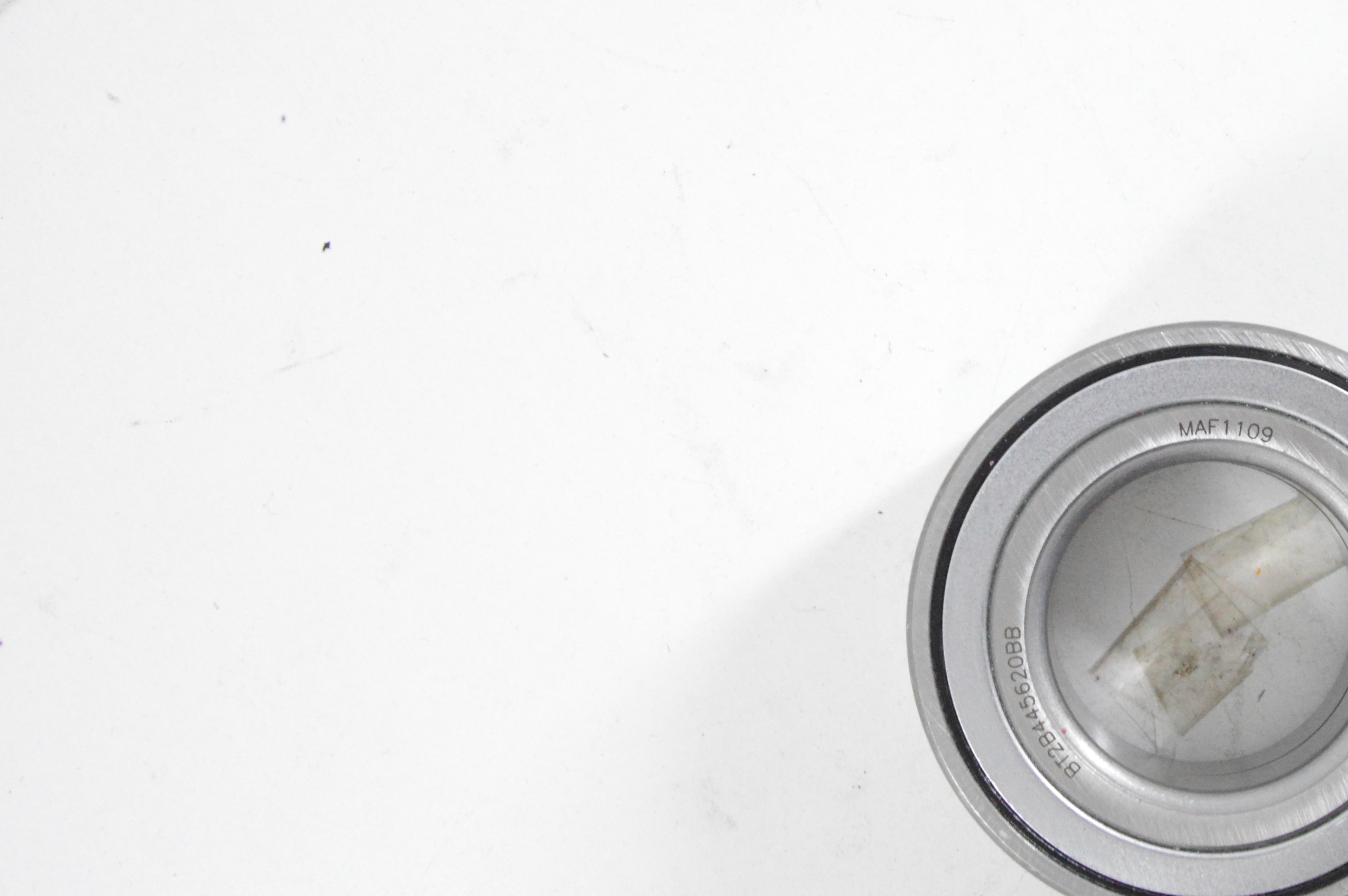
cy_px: 375
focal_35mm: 81
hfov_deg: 24.7
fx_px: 3030
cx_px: 1052
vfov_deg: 16.8
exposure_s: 1/100
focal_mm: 28
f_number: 7.1
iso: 3200
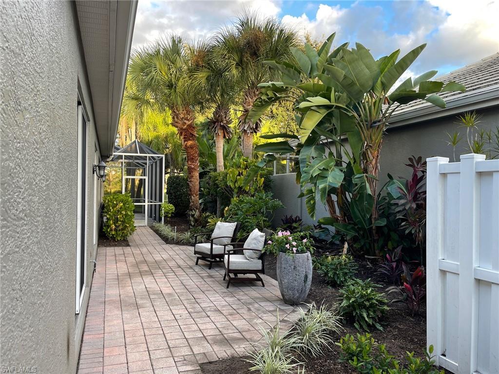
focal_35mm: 26
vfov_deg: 53.1
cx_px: 250
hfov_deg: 67.3
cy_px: 187
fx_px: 375
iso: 32
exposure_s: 1/172
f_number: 1.6
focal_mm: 5.1
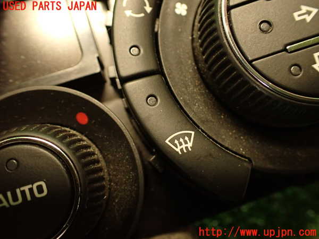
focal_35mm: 30
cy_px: 120
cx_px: 160
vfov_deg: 46.8
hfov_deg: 60.0
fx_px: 276
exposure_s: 1/30
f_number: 2.3
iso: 640
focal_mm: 5.4
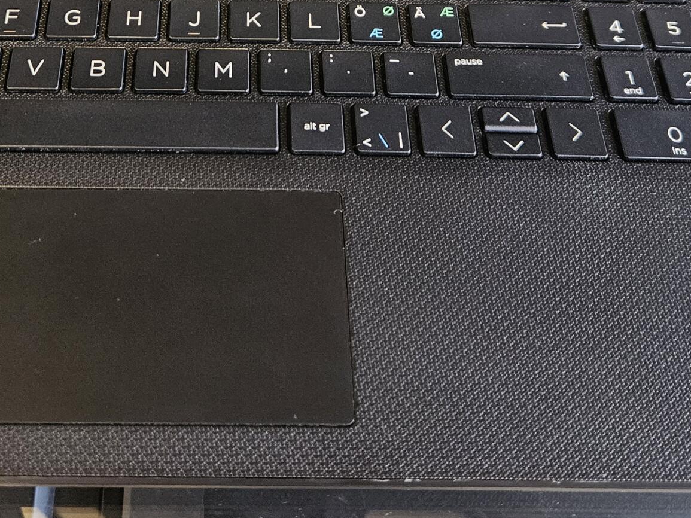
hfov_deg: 37.2
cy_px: -50
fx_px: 1018
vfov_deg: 26.3
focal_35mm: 51
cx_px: 249
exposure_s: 1/100
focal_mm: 5.4
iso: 800
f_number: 1.8
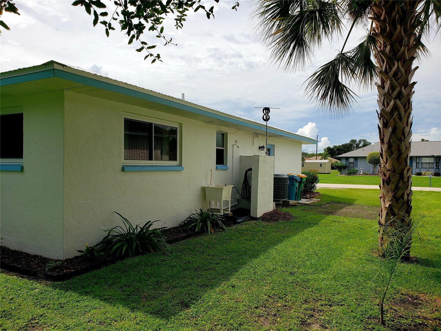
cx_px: 220
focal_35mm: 26
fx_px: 331
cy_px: 166
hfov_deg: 67.3
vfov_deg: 53.1
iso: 50
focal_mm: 4.3
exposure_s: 1/2082
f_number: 2.4
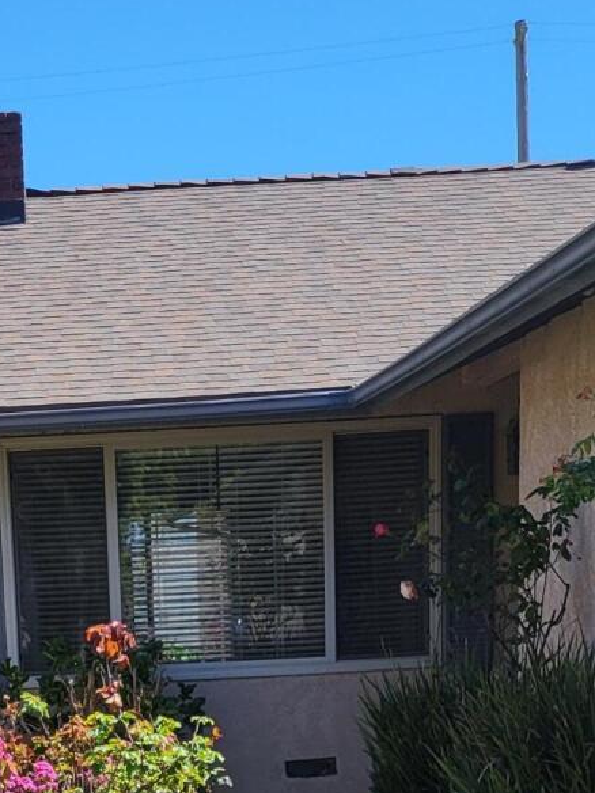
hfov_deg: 16.4
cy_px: 1105
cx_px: 72
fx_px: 2040
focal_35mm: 89
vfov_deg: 19.8
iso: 40
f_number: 1.8
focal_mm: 5.4
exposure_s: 1/1441
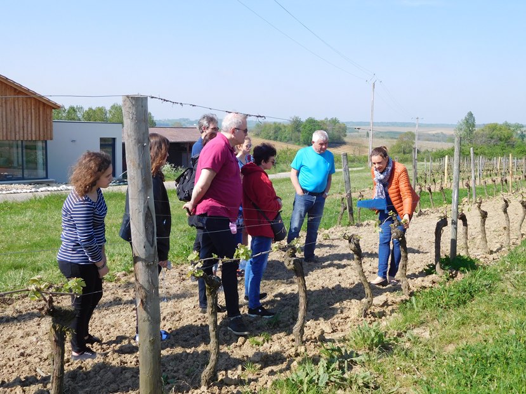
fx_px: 532
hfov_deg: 52.6
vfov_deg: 40.7
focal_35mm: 35
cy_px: 197
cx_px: 263
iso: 125
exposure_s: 1/800
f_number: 3.8
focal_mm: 6.2
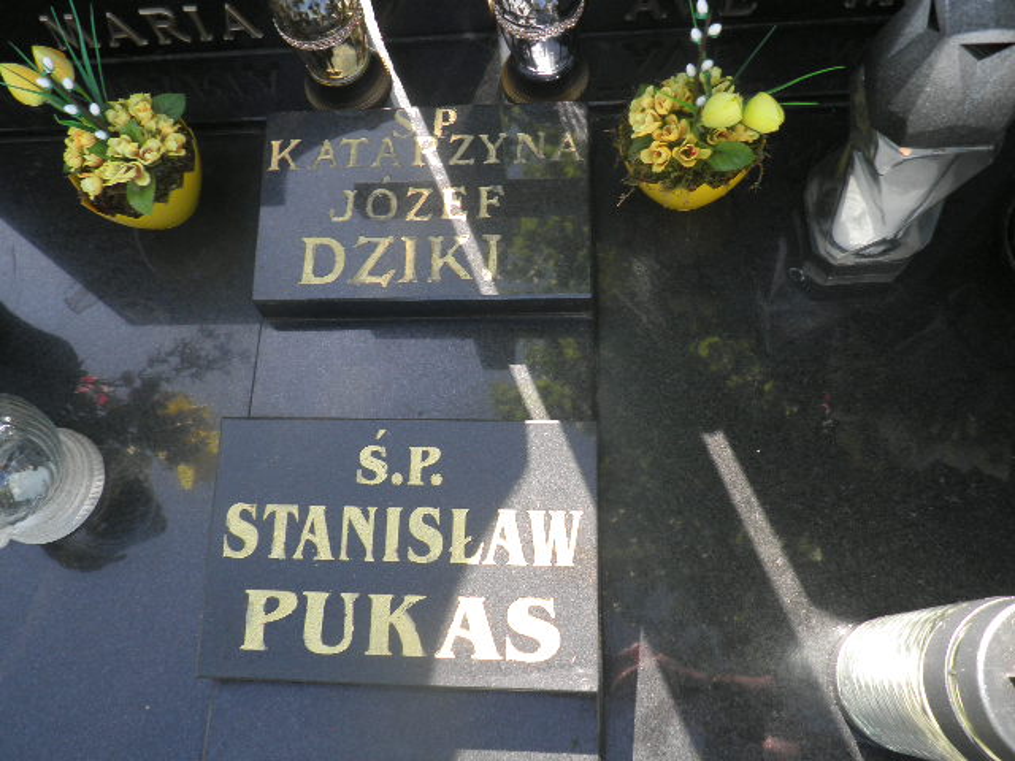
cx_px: 508
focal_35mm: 27
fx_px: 792
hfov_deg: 65.3
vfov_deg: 51.4
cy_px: 380
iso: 64
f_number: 3.5
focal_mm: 5
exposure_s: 1/80
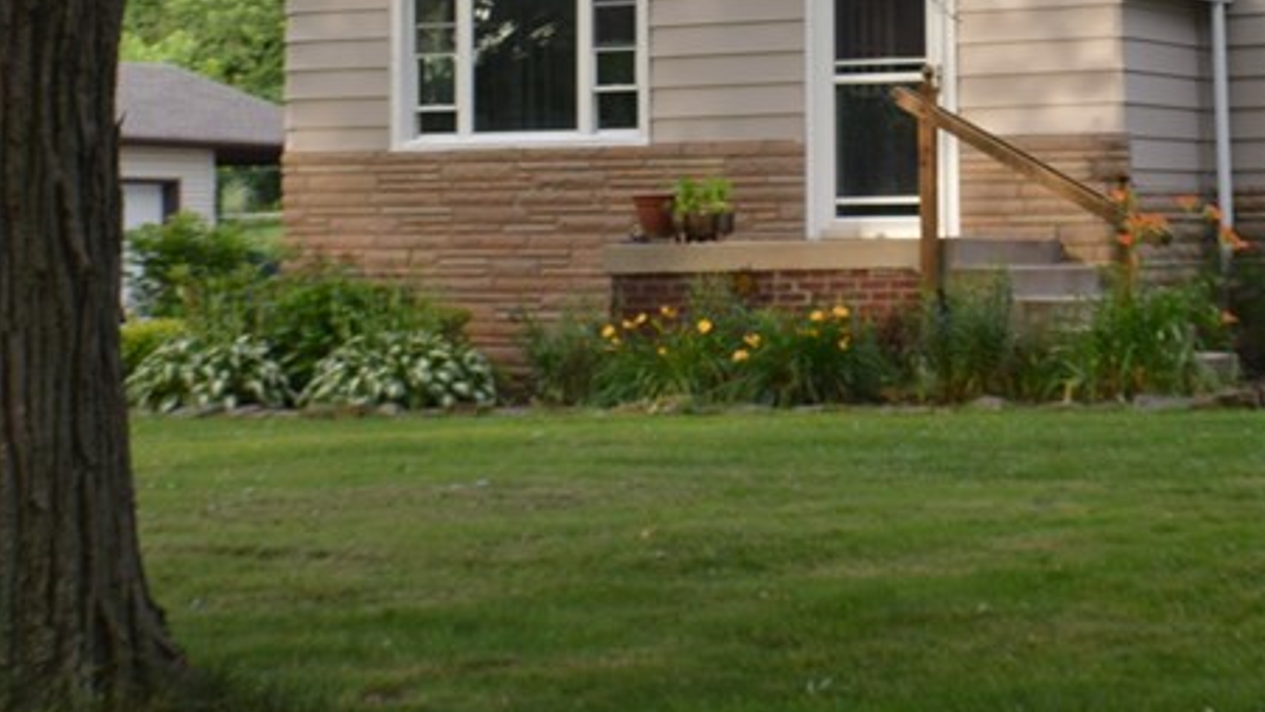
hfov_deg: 16.2
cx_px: 879
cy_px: -205
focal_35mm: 132
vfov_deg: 9.0
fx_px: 4438
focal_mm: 35
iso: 280
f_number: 5.6
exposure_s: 1/125
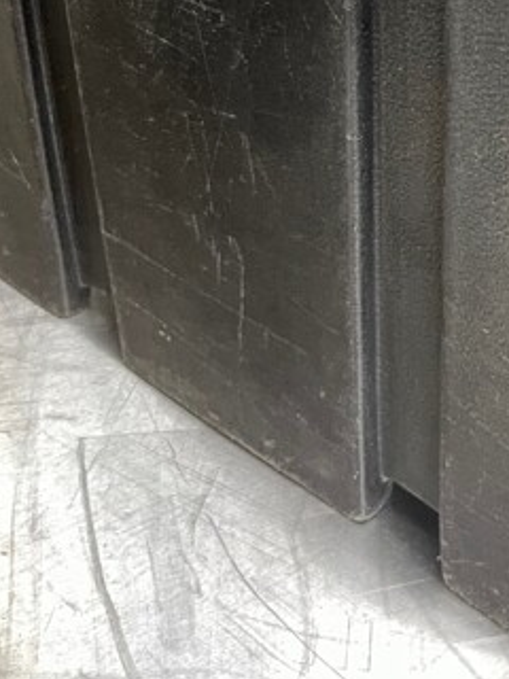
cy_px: -143
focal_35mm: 66
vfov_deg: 26.1
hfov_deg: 21.7
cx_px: 460
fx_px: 1294
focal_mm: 5.1
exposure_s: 1/40
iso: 400
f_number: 1.6
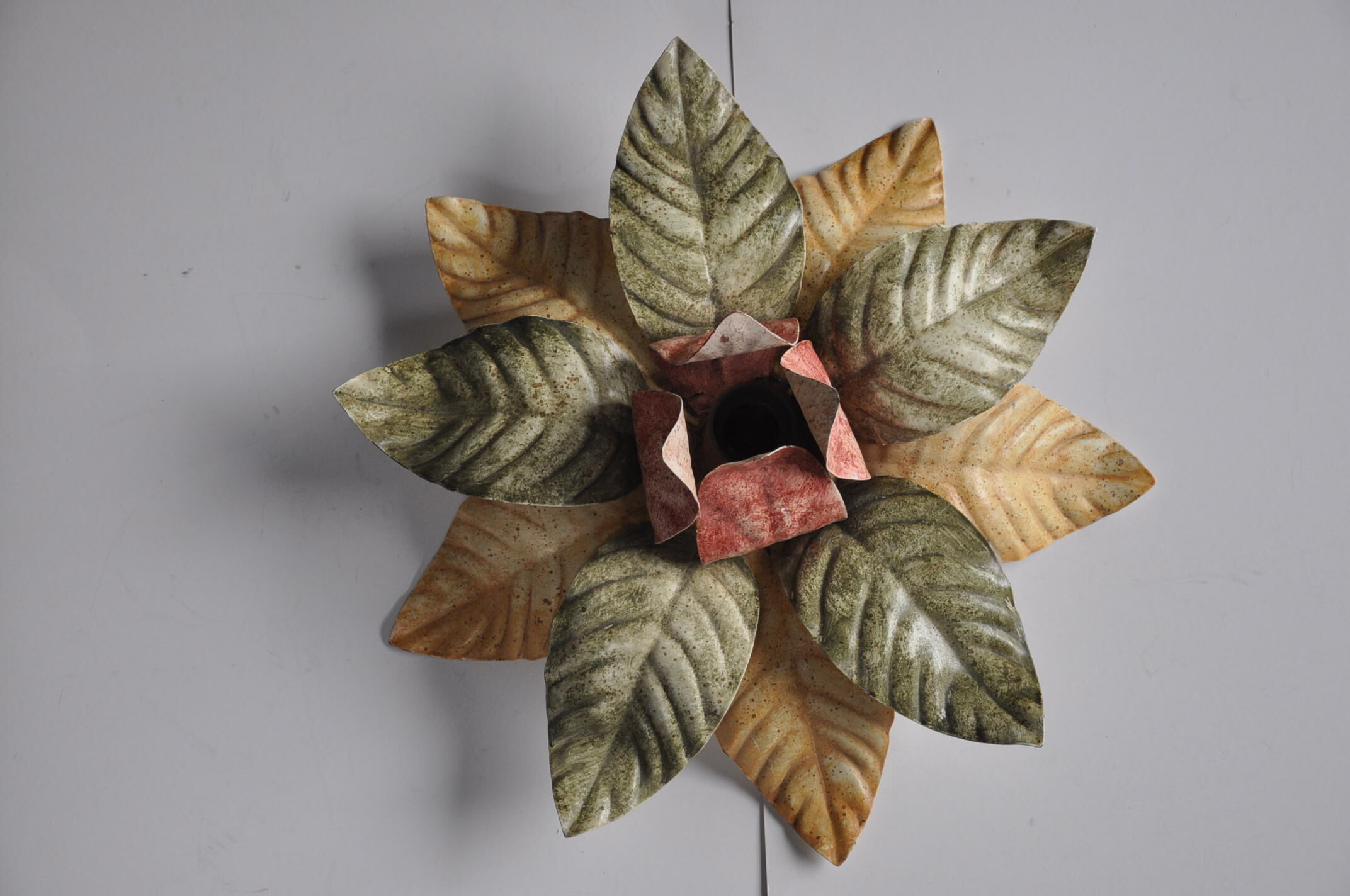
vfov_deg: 18.9
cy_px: 448
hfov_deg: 28.1
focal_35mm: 72
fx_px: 2697
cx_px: 675
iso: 500
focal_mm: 48
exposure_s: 1/60
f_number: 4.8
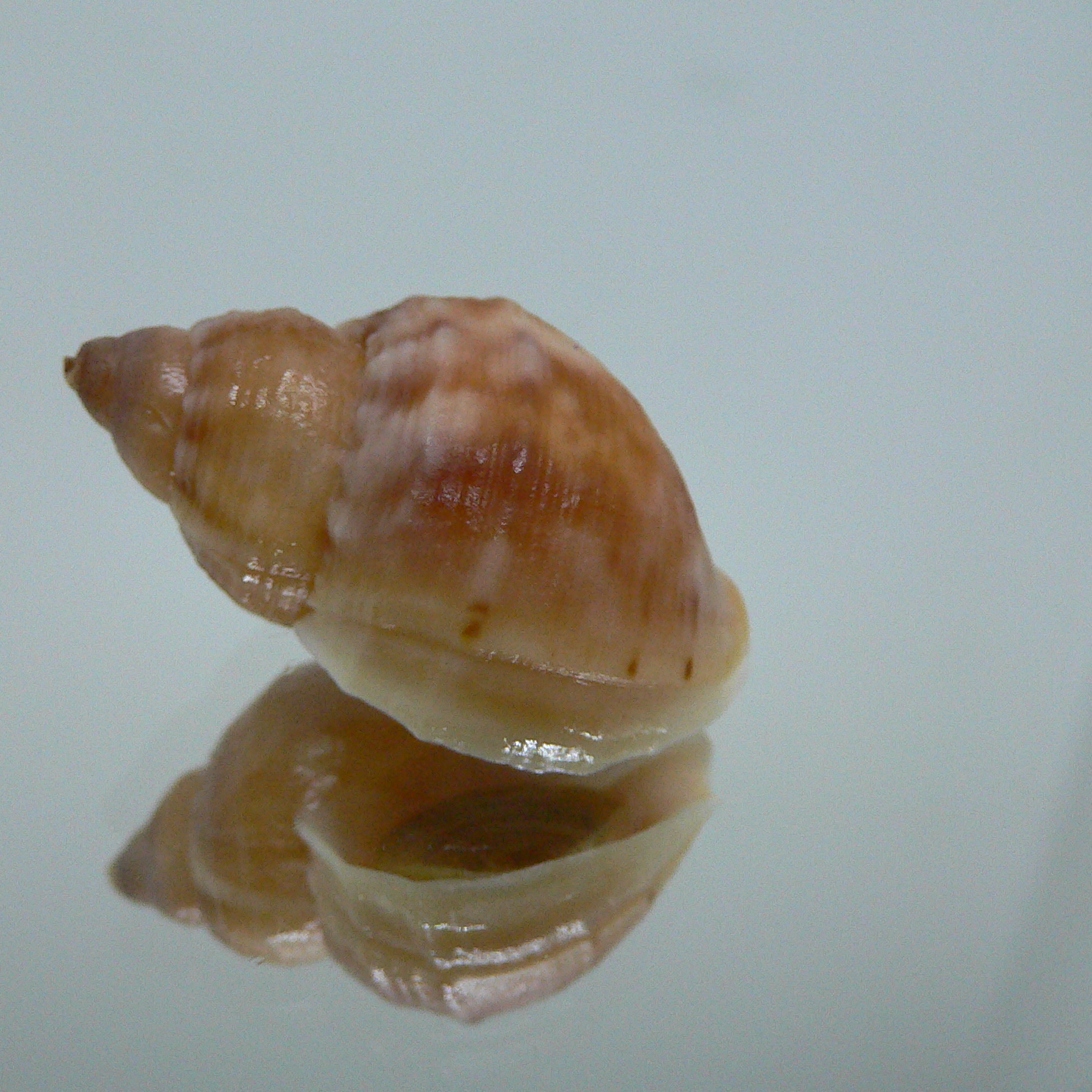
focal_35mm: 42
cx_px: 446
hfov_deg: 39.9
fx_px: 1499
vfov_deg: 40.0
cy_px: 543
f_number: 2.8
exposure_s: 1/50
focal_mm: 4.6
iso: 200
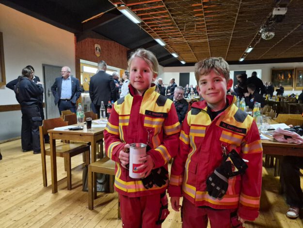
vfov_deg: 58.9
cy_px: 114
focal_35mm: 23
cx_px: 152
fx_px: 201
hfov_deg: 73.9
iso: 1600
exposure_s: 1/100
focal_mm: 5.4
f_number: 1.8
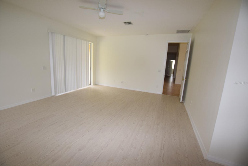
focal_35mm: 15
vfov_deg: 77.3
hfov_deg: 100.4
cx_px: 124
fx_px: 103
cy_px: 83
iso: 800
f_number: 5
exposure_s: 1/100
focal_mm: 10
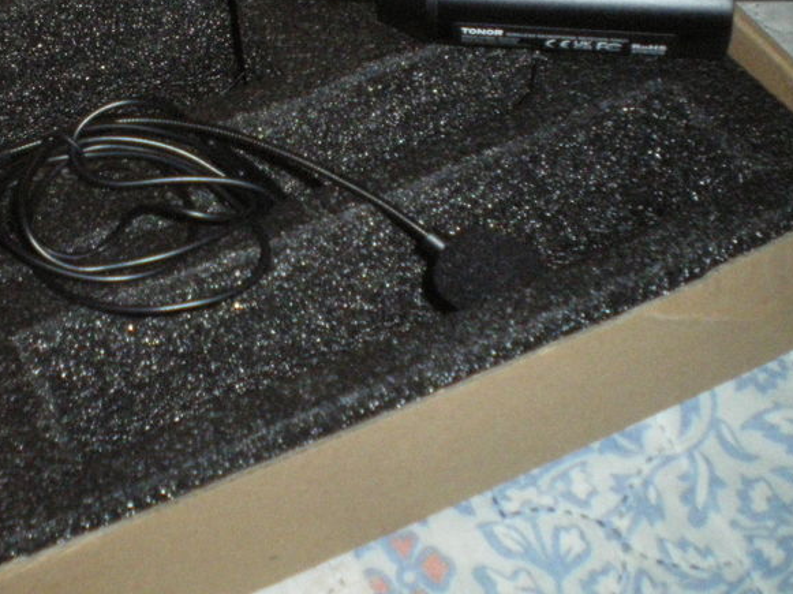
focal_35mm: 62
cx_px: 236
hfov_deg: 30.9
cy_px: 112
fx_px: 1419
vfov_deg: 23.3
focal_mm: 6.3
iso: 800
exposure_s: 1/50
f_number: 3.1
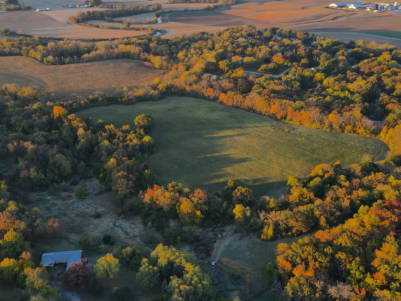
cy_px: 158
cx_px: 193
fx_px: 417
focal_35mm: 36
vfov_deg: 39.6
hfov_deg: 51.3
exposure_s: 1/100
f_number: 2.8
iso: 100
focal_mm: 4.5
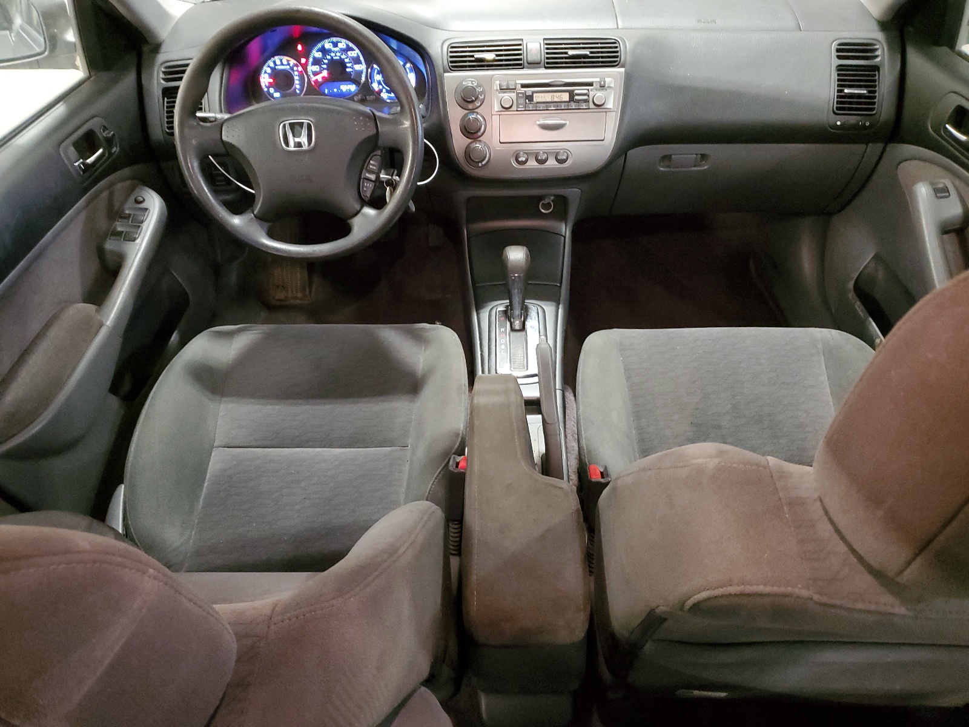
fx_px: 728
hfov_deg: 67.3
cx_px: 484
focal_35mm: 26
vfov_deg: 53.1
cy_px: 364
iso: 537
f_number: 1.5
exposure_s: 1/15
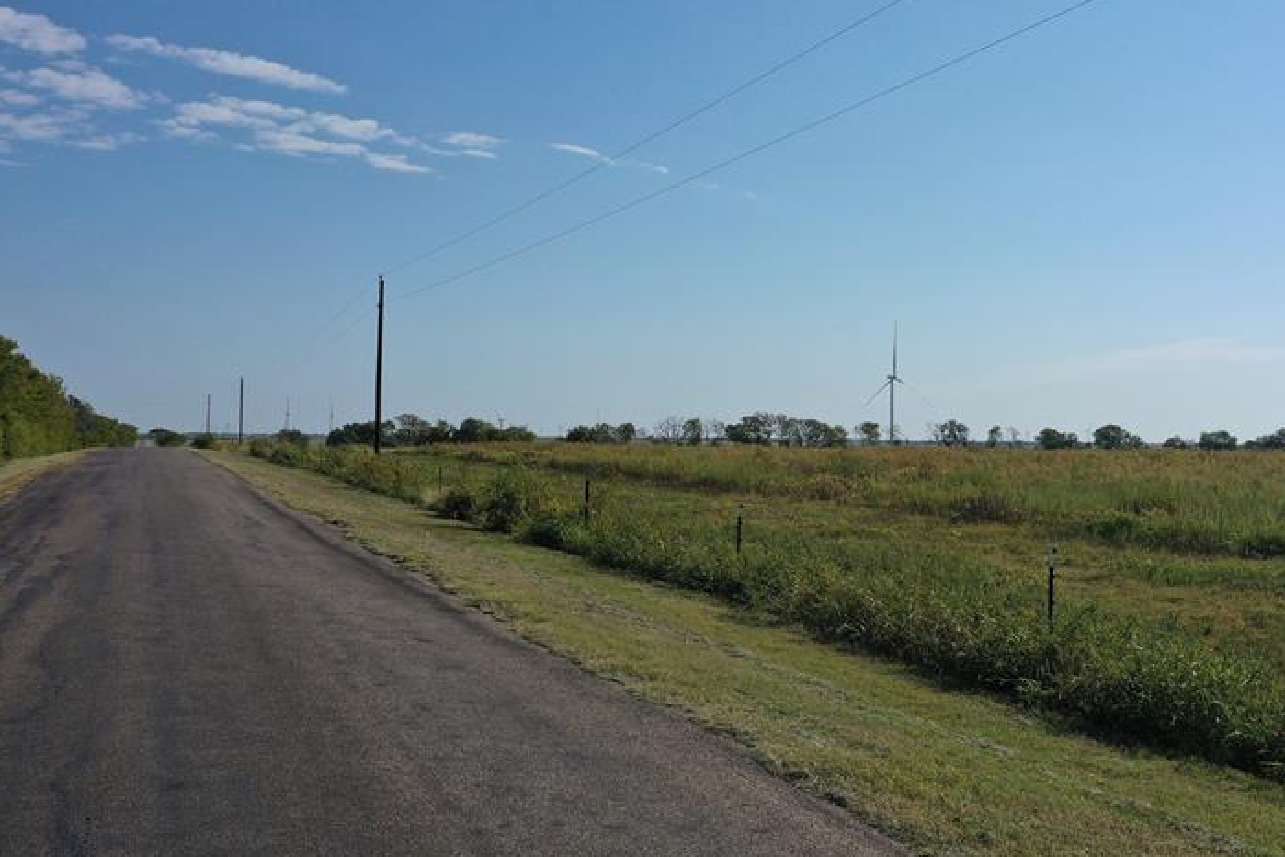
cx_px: 772
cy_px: 432
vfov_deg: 32.6
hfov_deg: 47.1
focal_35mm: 41
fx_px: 1463
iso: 100
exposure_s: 1/800
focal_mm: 10.26
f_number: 6.3
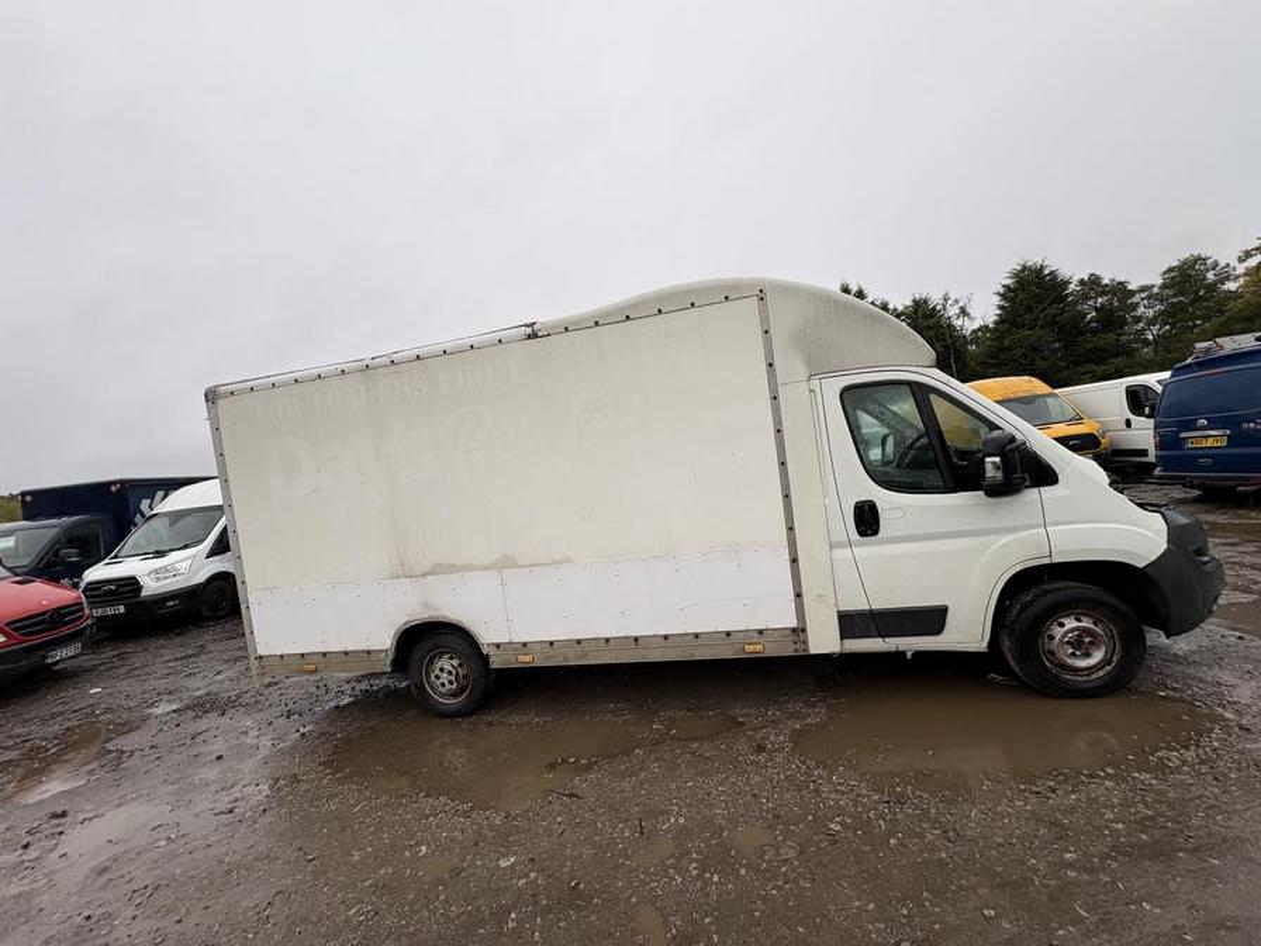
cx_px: 630
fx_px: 510
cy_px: 473
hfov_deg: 102.1
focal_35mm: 14
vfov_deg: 85.7
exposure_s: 1/240
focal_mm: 2.22
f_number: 2.2
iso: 40
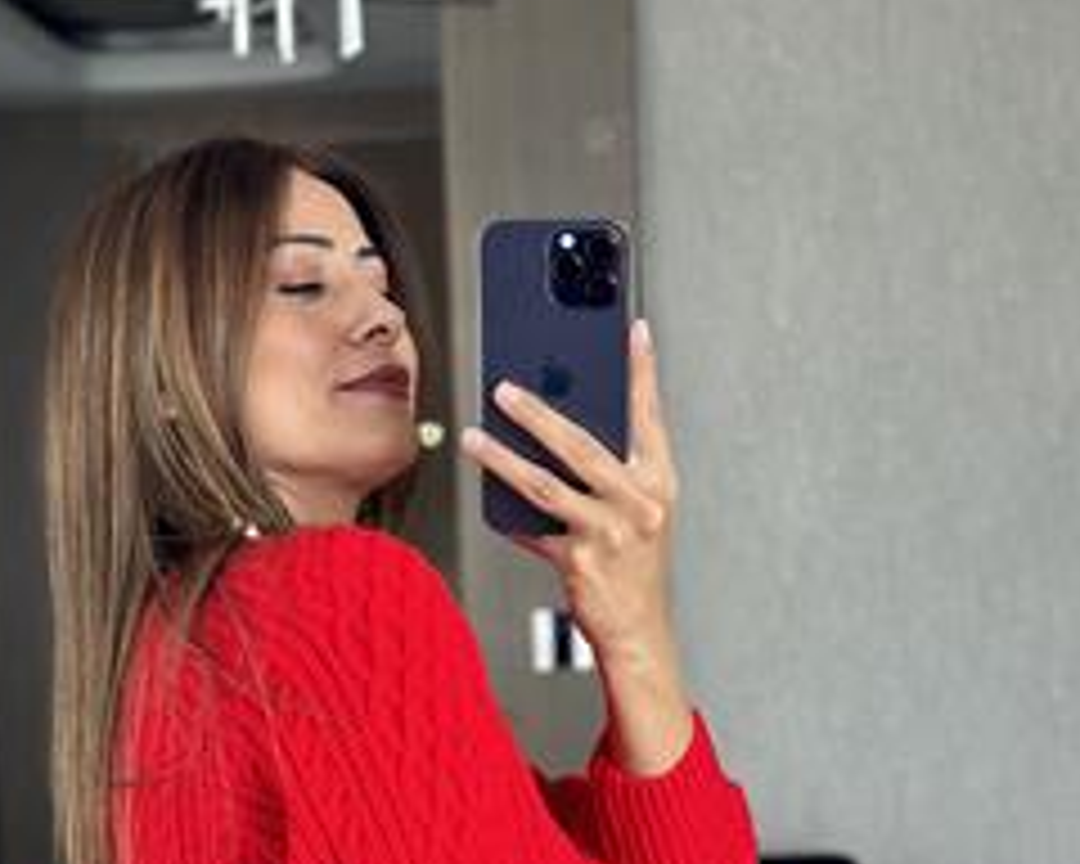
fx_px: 3164
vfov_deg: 15.2
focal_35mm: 99
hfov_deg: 19.3
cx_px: 360
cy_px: 918
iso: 125
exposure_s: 1/87
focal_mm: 6.86
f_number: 1.78
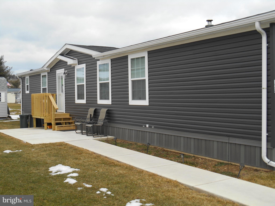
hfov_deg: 41.2
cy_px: 103
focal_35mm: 46
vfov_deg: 31.5
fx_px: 366
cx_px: 138
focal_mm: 8.3
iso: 80
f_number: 4
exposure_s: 1/320
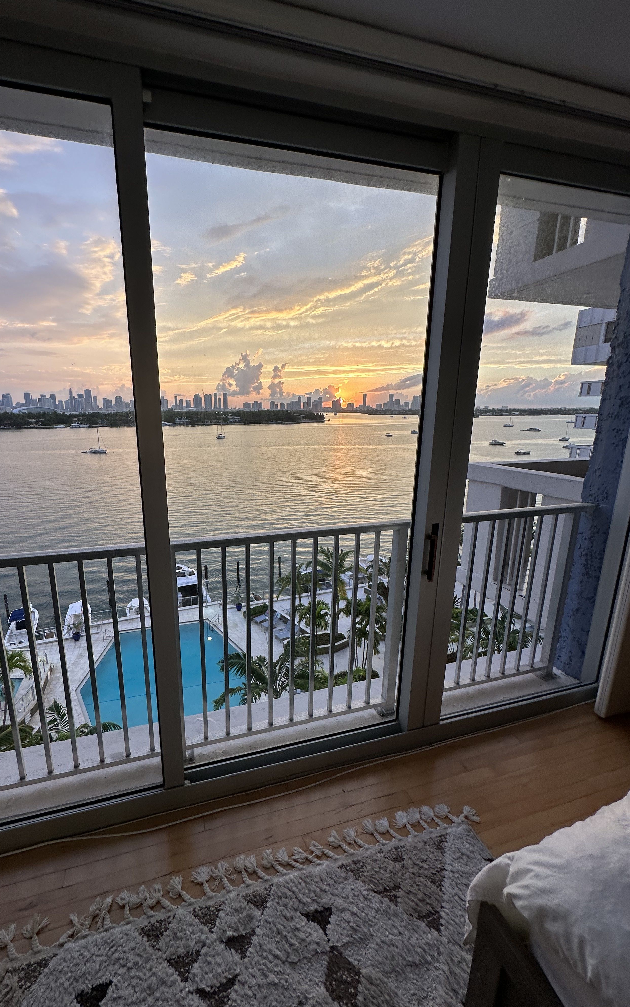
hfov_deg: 74.1
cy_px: 504
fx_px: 412
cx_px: 257
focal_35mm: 15
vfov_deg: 101.5
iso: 40
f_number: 2.2
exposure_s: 1/99
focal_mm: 2.22
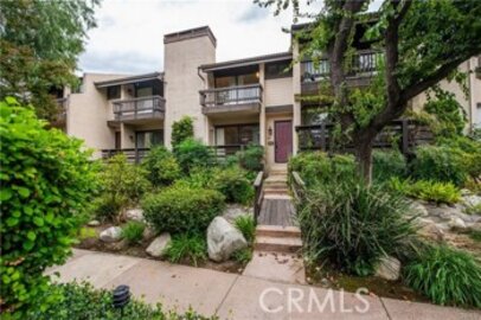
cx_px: 240
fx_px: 187
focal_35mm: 14
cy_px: 160
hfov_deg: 104.3
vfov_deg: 81.1
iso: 400
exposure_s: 1/160
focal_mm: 14
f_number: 6.3
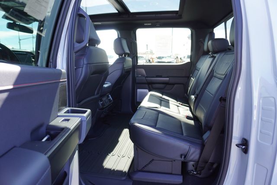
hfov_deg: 73.7
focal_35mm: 24
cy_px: 92
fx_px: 185
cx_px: 138
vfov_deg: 53.2
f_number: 4
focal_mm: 16
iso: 100
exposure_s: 1/60
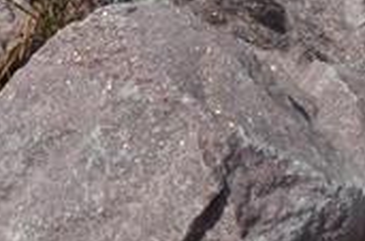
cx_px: 856
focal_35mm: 294
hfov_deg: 6.7
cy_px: 729
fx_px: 2976
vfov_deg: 4.5
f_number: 11
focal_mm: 29
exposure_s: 1/500
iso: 200
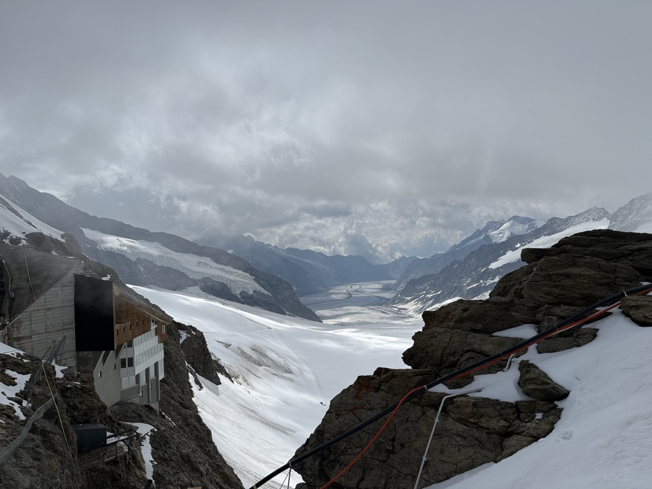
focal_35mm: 24
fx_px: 452
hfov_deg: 71.6
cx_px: 326
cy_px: 244
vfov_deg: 56.8
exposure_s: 1/17544
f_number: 1.78
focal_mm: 6.76
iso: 64
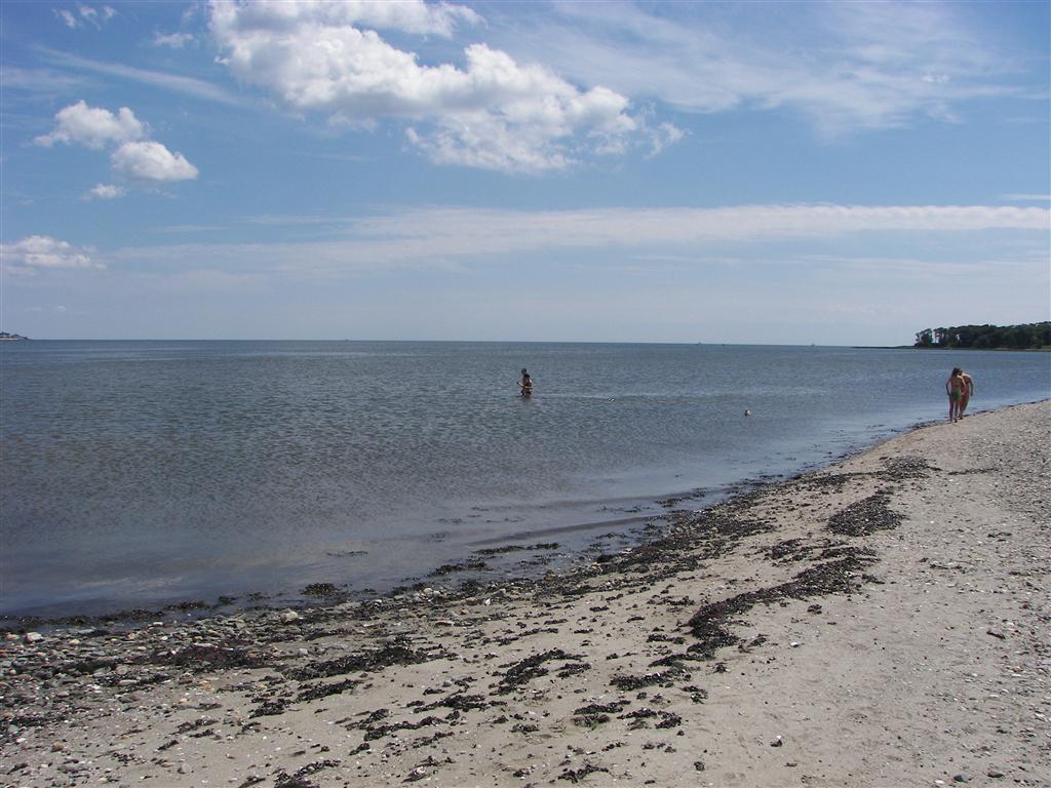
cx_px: 526
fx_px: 1093
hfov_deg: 51.4
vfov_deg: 39.7
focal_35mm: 36
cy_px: 394
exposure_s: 1/800
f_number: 5.6
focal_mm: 6
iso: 64
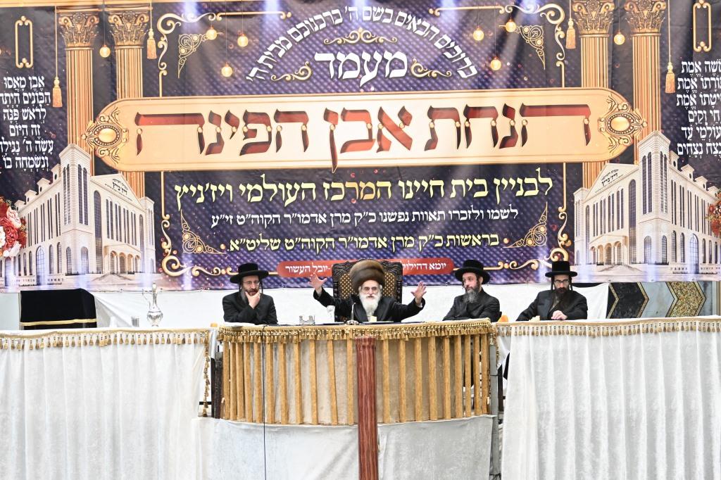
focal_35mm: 105
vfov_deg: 13.0
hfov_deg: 19.5
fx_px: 2102
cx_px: 360
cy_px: 240
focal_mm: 70
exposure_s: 1/160
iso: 1000
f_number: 2.8
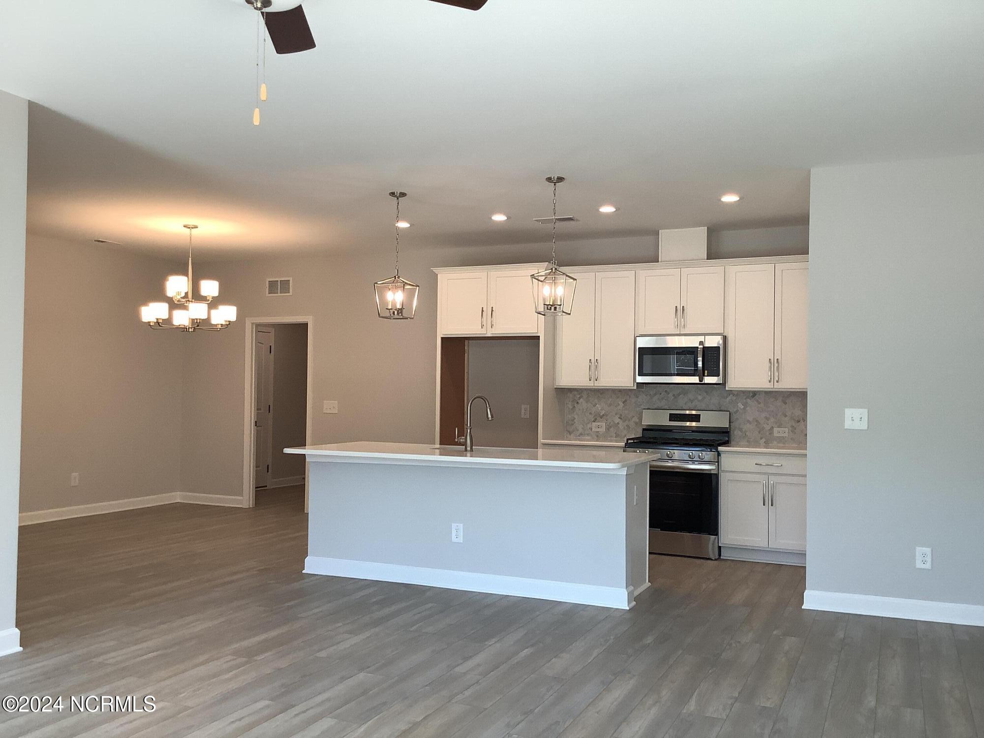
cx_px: 492
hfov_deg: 58.4
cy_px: 369
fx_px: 881
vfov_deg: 45.4
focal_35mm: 31
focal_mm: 3.3
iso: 64
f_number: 2.4
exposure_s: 1/120
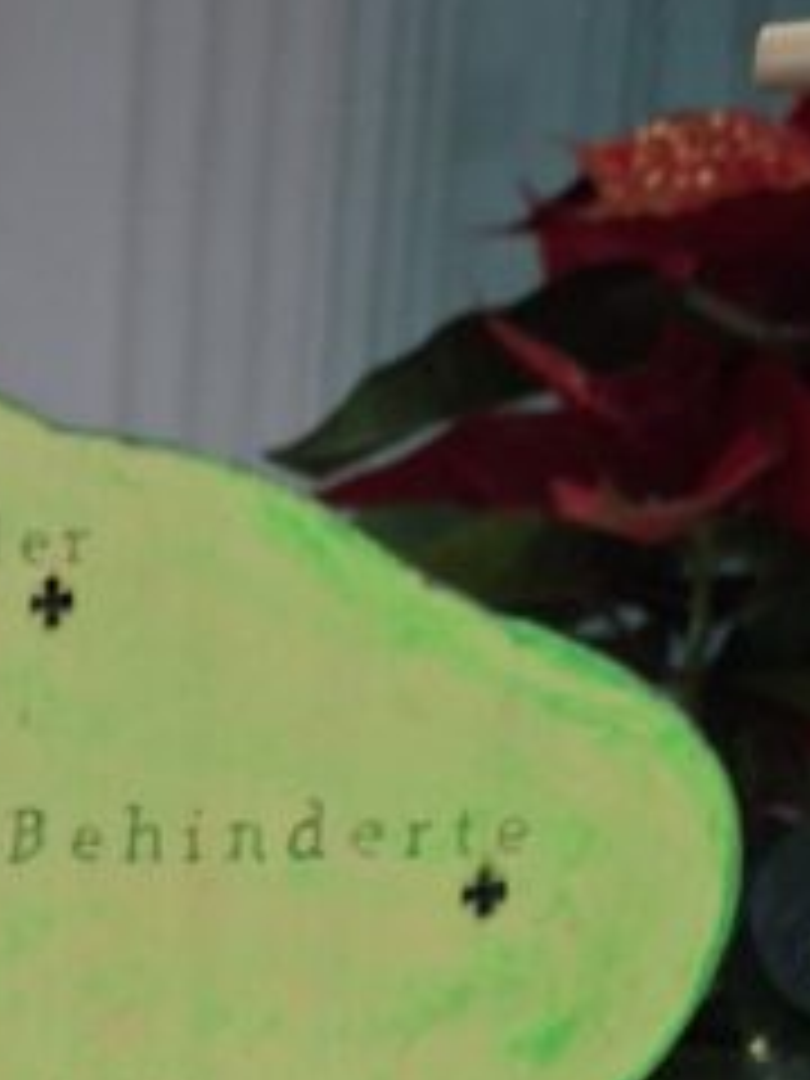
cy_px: 2142
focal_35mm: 98
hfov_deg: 13.9
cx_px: -504
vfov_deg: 15.9
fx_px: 3058
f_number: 1.8
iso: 320
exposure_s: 1/50
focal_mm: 5.54
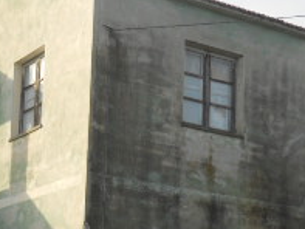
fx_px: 917
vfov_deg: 13.9
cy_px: 269
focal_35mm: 104
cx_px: 138
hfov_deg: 18.9
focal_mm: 5.7
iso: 80
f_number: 2.8
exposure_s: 1/500
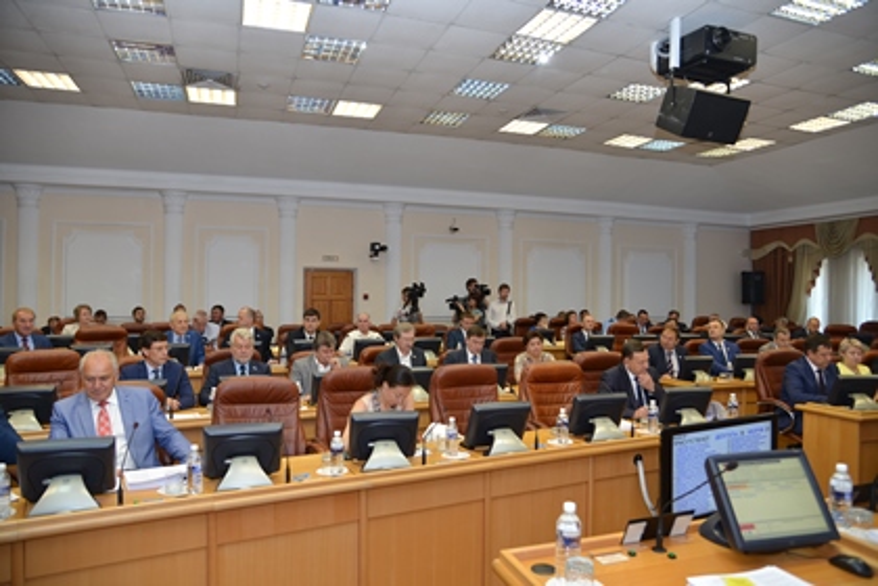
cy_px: 293
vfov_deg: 53.1
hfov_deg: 73.7
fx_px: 585
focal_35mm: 24
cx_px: 439
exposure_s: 1/60
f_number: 4
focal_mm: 24
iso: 250
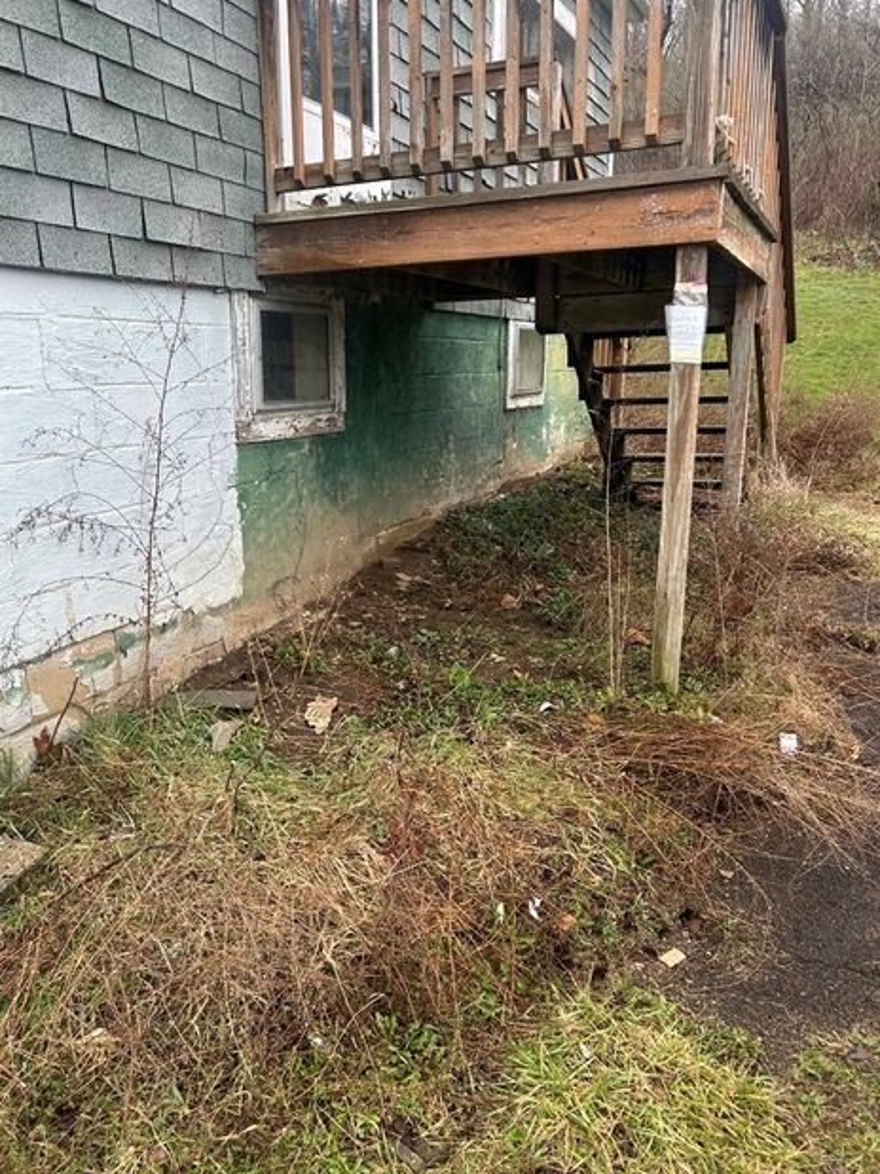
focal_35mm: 28
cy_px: 619
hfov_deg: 49.7
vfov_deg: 63.4
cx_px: 413
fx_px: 949
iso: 40
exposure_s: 1/249
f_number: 1.5
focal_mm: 5.7
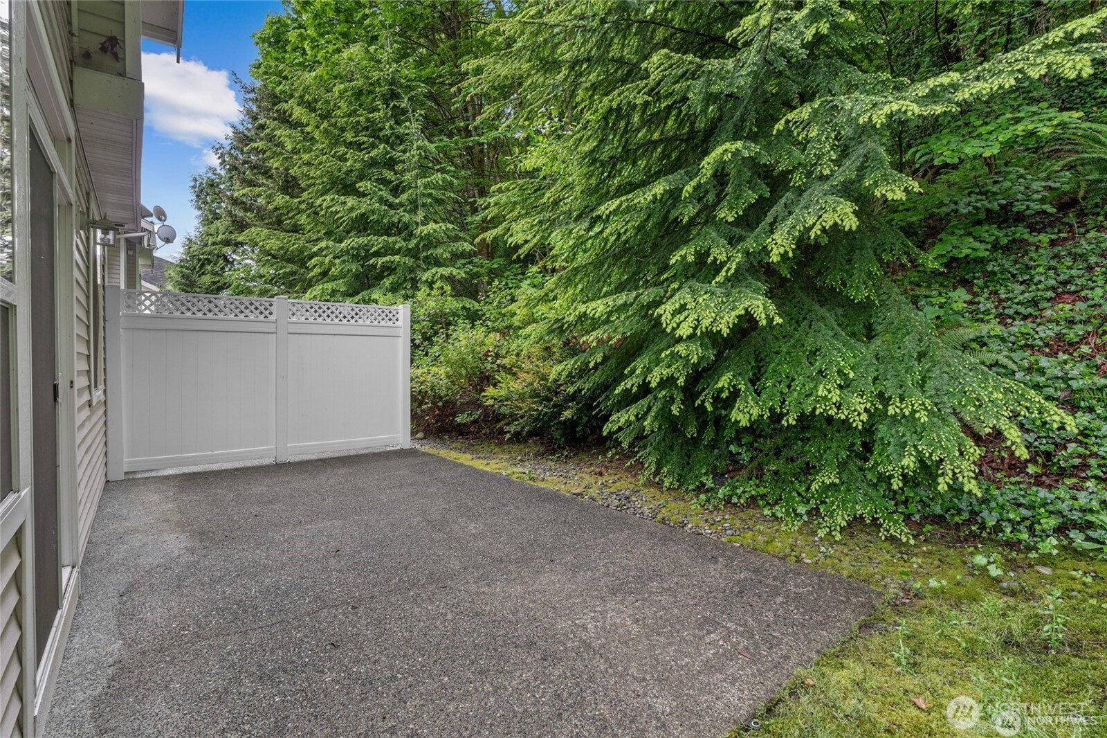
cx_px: 554
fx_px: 492
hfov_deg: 96.7
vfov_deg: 73.7
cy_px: 369
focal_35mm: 16
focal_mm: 16
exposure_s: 1/2.5
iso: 320
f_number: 9
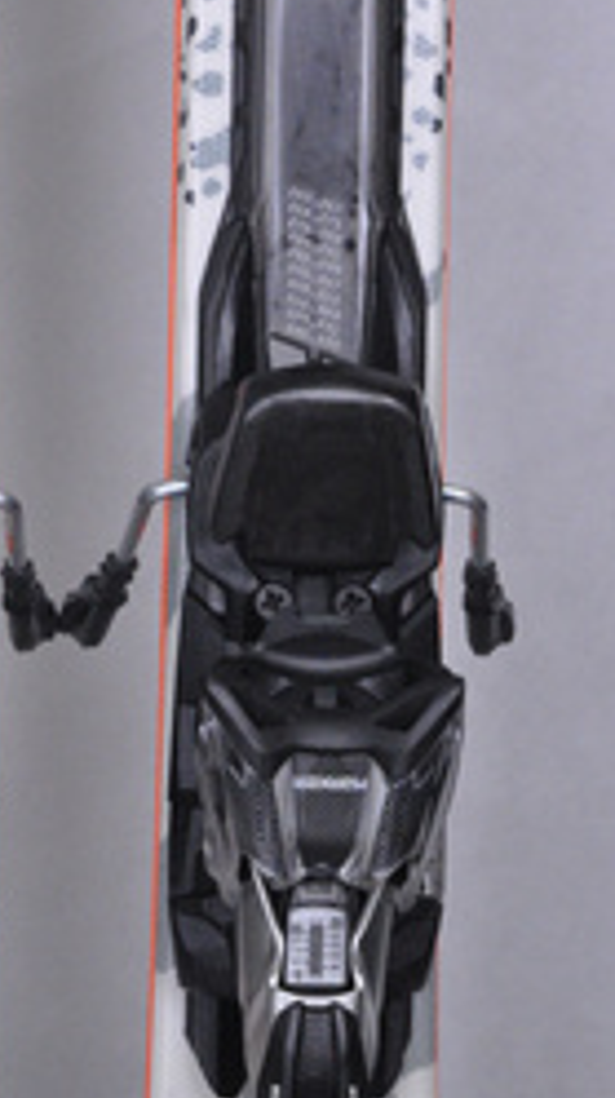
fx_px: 6220
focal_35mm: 214
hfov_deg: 5.7
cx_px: 77
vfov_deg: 10.0
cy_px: 146
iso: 3200
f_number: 8
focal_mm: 75
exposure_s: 1/125
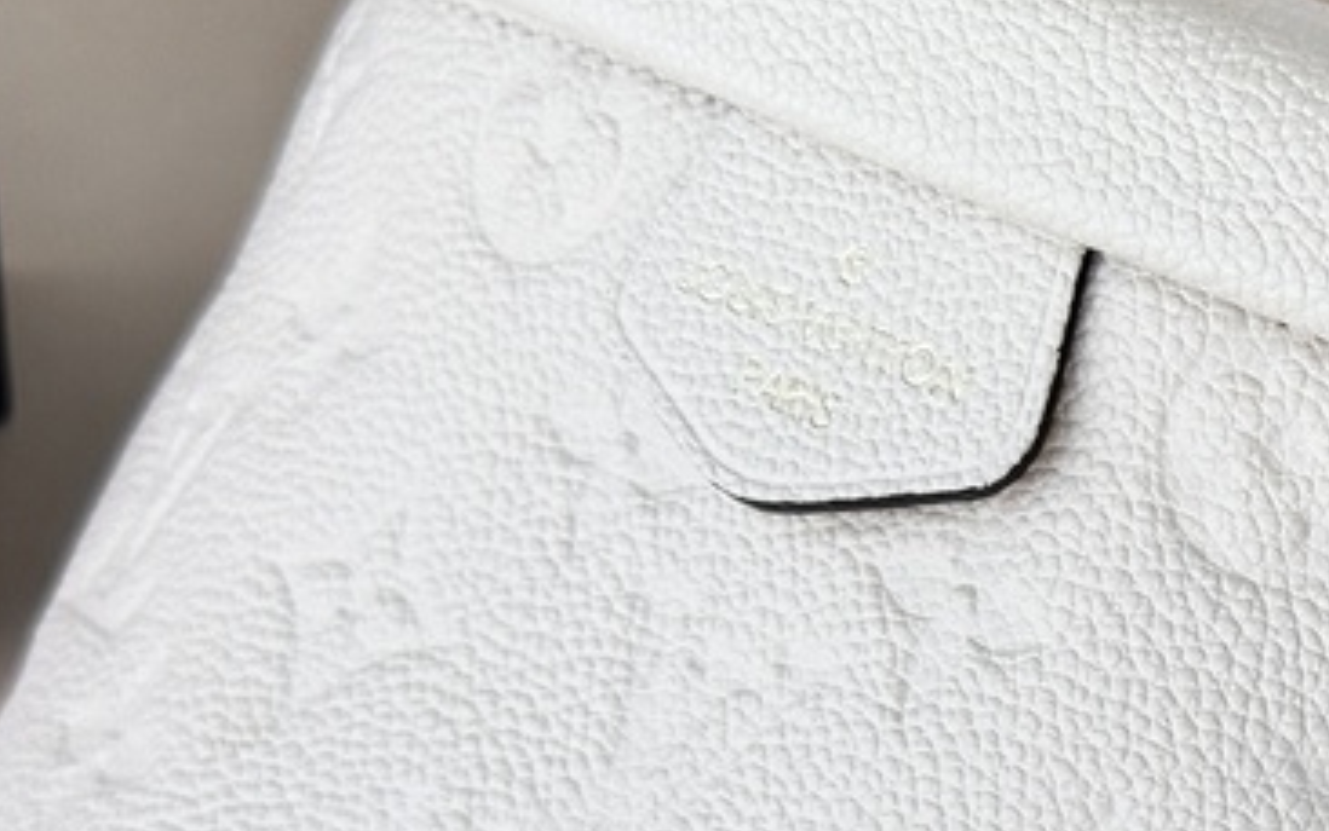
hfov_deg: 14.3
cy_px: 835
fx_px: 5072
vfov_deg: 9.3
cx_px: 1743
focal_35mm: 140
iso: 64
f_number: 1.78
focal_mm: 6.76
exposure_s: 1/237
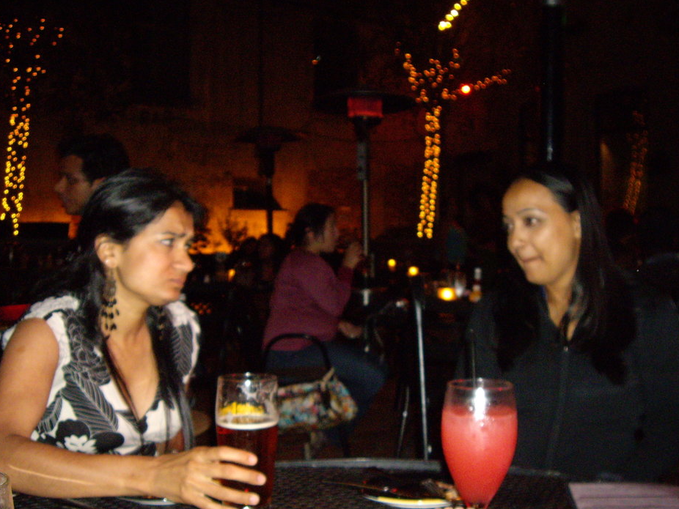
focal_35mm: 42
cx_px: 342
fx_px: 824
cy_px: 279
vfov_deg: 34.3
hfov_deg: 44.8
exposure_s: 1/40
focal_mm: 6.2
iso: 400
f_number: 2.7
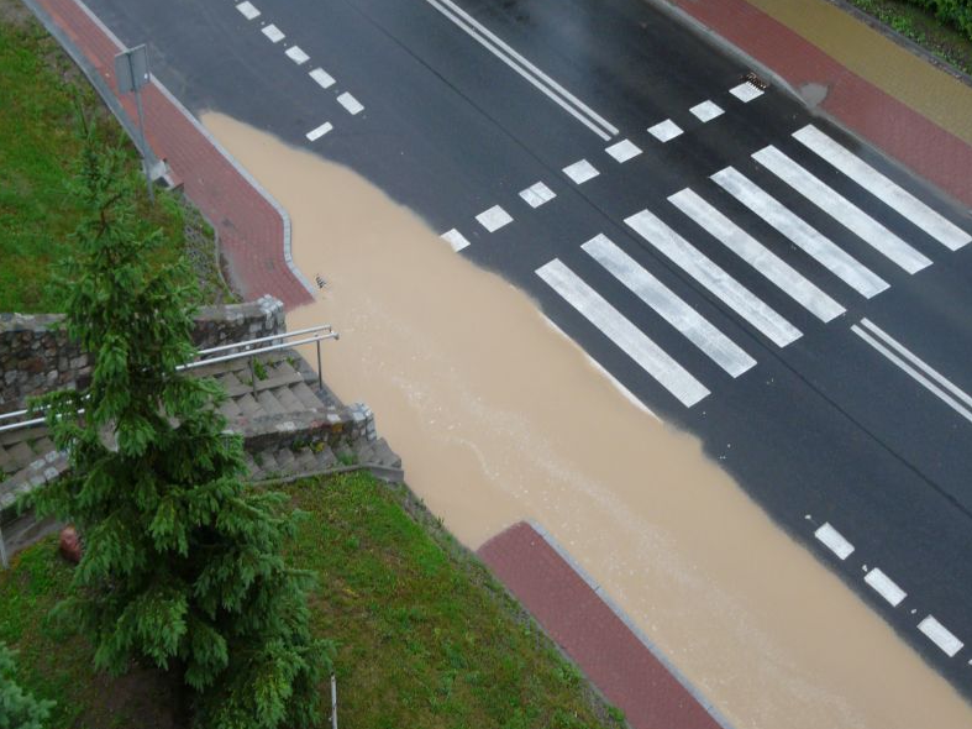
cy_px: 367
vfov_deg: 24.0
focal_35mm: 61
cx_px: 490
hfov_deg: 31.7
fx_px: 1713
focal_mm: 9
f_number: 3.2
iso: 125
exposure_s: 1/50
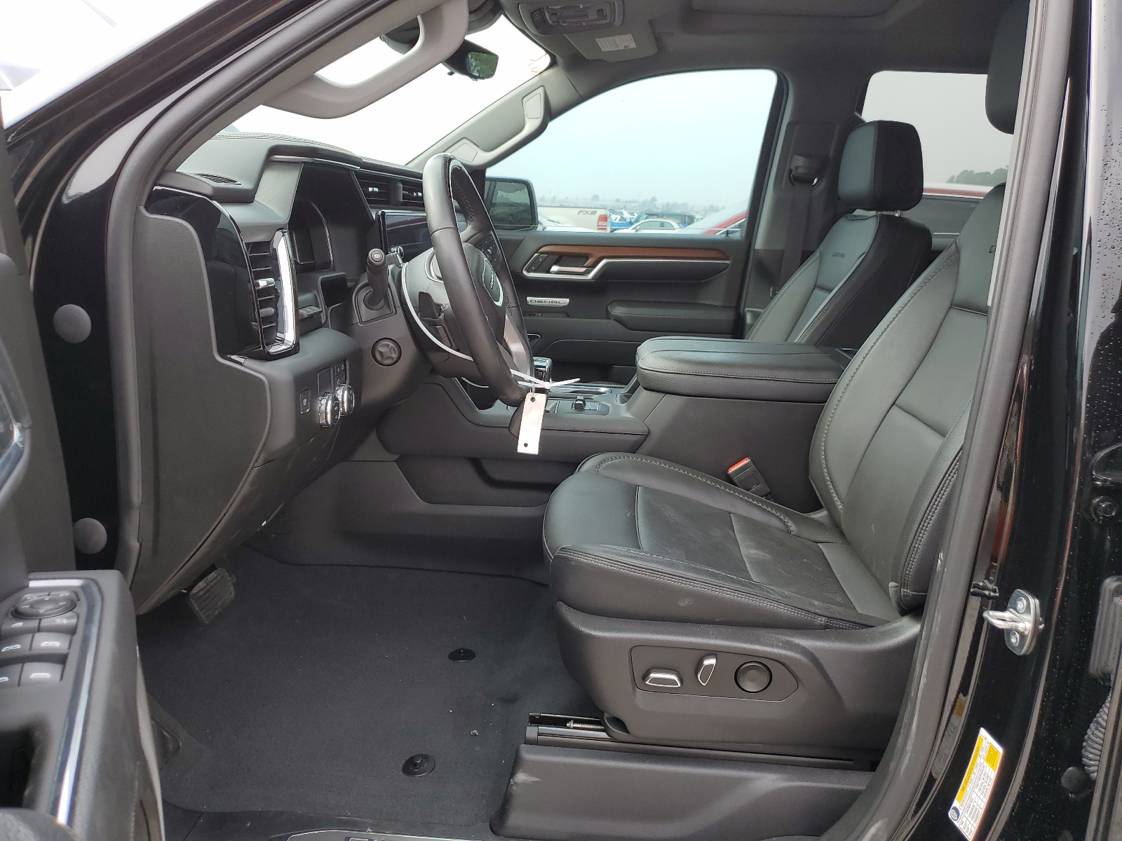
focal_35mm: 26
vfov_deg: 53.1
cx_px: 561
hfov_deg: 67.3
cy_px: 420
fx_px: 843
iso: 50
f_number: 1.5
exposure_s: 1/357
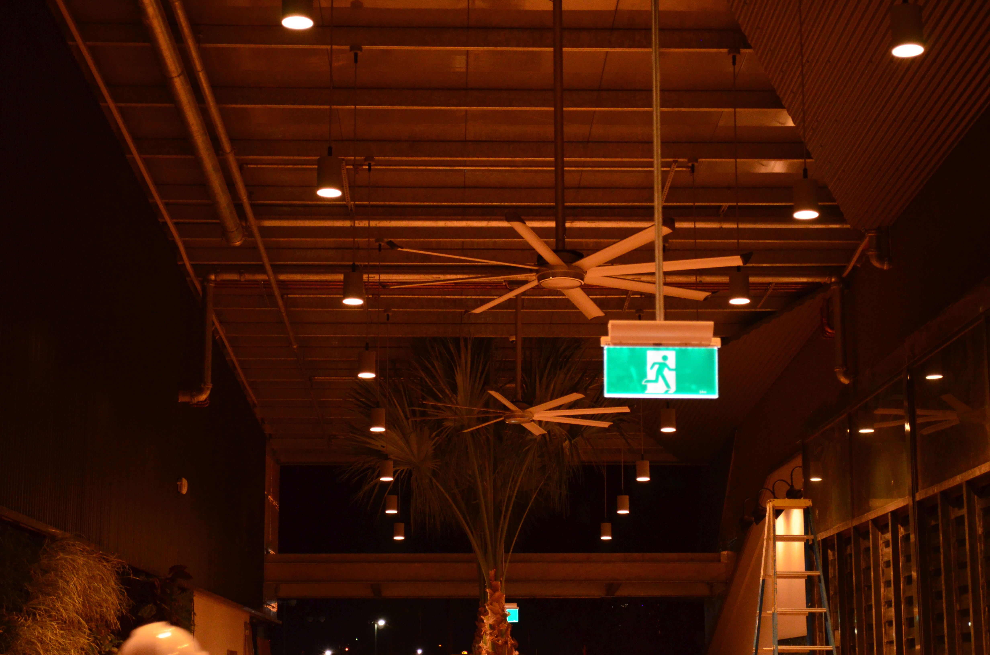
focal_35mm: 66
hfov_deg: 30.6
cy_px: 328
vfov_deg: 20.5
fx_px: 1811
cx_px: 495
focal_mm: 44
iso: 2200
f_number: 5.3
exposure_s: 1/30
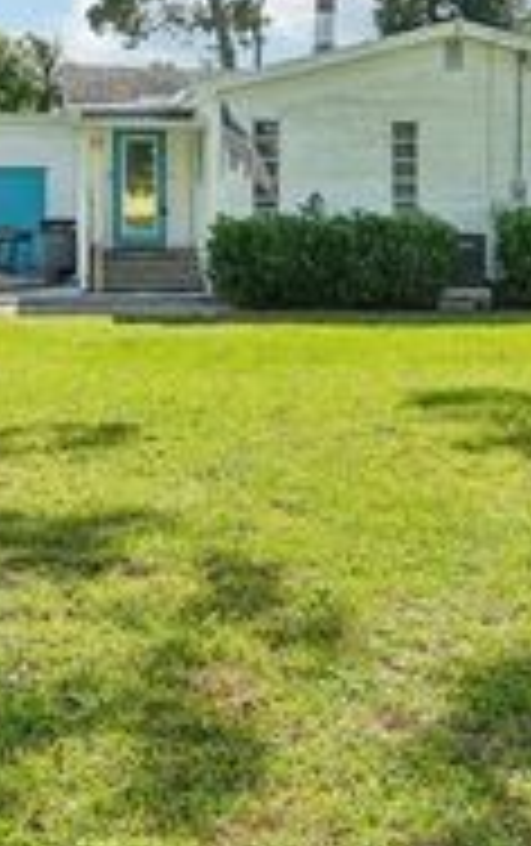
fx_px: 1500
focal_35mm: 65
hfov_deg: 20.1
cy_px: 182
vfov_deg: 30.8
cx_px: 261
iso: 400
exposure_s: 1/1000
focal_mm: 24
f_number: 8
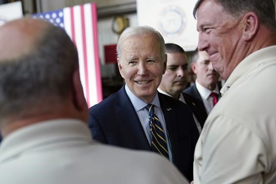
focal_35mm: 52
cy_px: 98
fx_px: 399
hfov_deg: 38.2
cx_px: 143
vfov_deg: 26.0
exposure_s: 1/320
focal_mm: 45
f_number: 2.8
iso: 2500
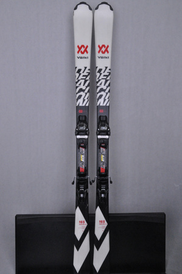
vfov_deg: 53.2
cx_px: 91
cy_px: 137
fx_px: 274
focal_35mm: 36
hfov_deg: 36.8
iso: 3200
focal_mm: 24
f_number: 11
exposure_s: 1/125
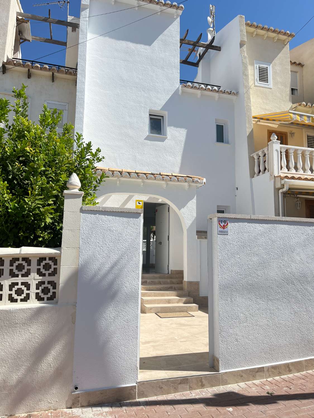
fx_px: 314
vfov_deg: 67.3
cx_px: 157
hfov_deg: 53.1
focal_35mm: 26
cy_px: 209
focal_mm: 5.1
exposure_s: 1/4149
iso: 50
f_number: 1.6
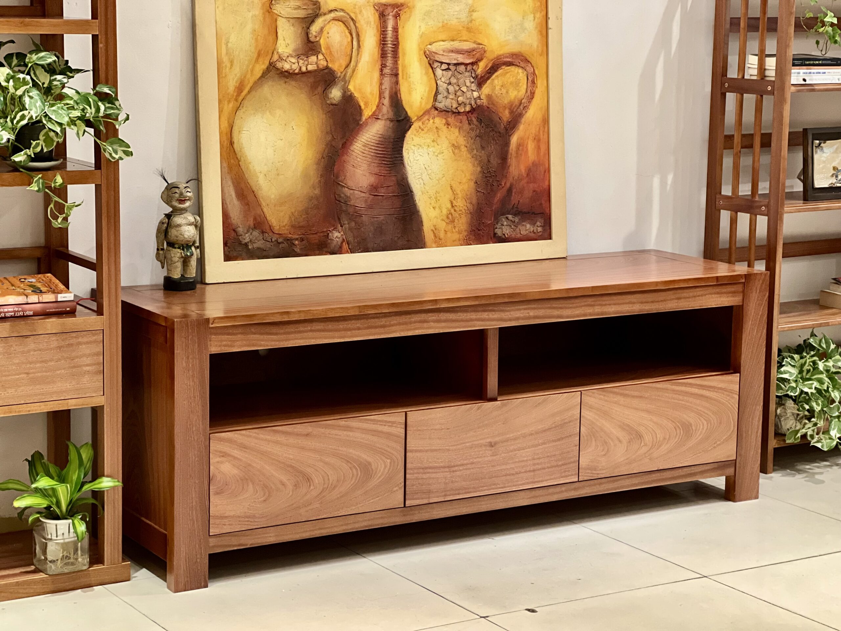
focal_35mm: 77
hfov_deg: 25.3
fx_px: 1871
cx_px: 420
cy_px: 316
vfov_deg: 19.1
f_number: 2.8
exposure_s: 1/25
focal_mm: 9
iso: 400
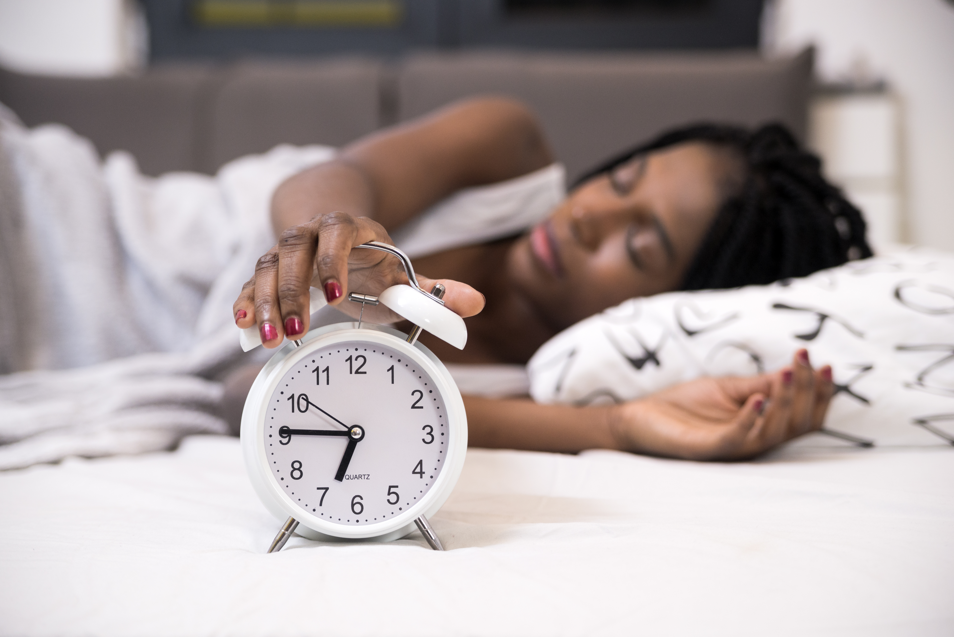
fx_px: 1988
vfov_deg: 18.2
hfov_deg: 27.0
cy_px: 318
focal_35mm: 75
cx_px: 477
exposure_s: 1/125
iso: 500
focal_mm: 75
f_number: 3.5
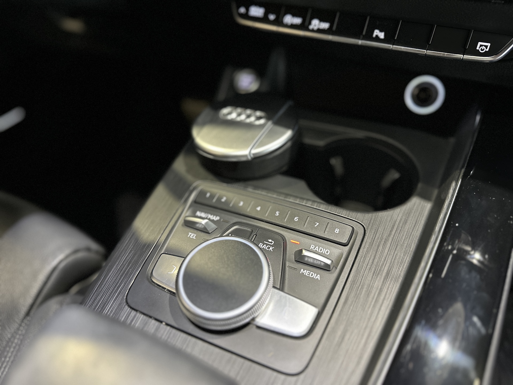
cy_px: 192
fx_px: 356
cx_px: 256
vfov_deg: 56.8
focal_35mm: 24
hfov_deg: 71.6
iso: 800
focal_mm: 6.86
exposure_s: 1/42
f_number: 1.78
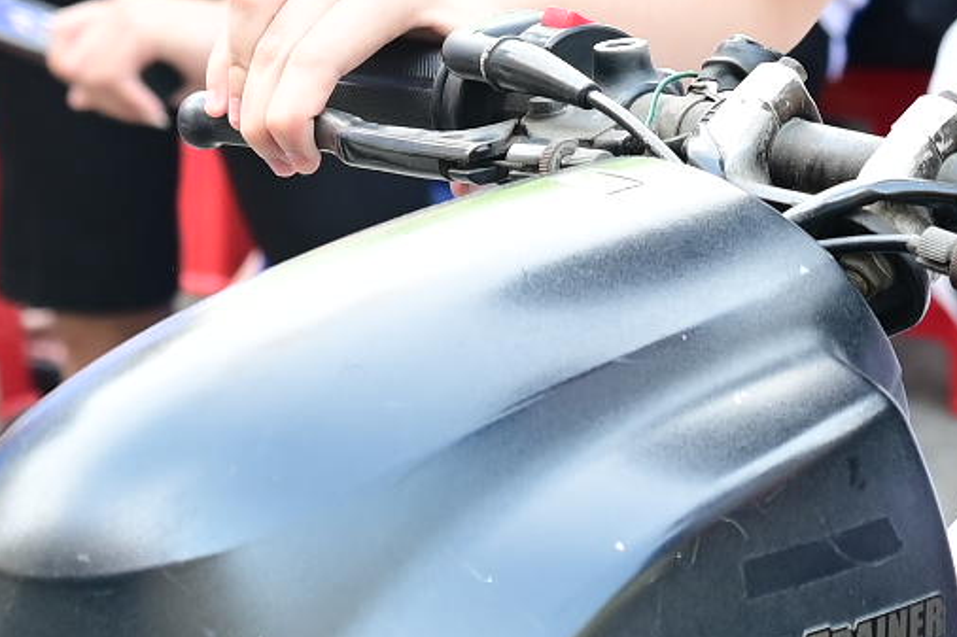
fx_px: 6670
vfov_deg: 5.3
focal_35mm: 251
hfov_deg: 8.2
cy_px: -930
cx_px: 635
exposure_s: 1/100
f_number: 4
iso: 200
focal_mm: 42
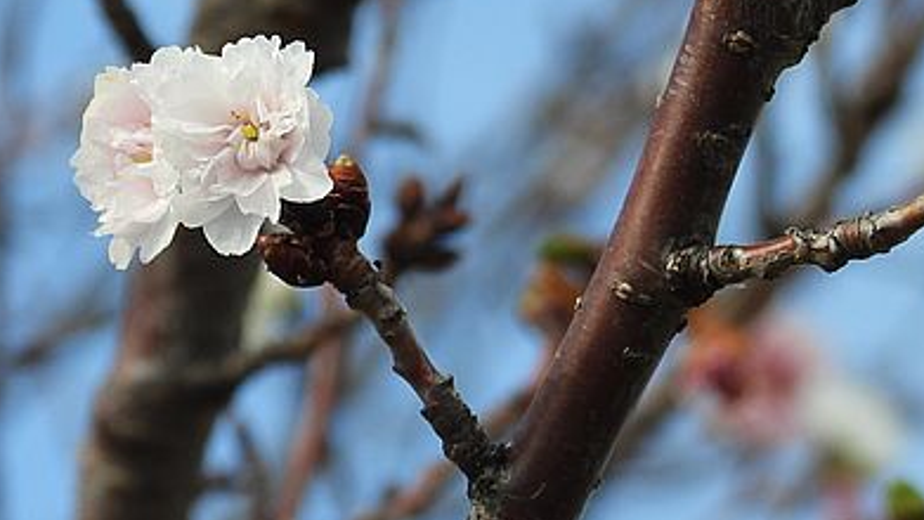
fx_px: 9286
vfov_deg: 3.2
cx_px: 0
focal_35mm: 379
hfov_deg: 5.7
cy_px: 338
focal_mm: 30.3
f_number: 4.5
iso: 100
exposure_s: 1/640
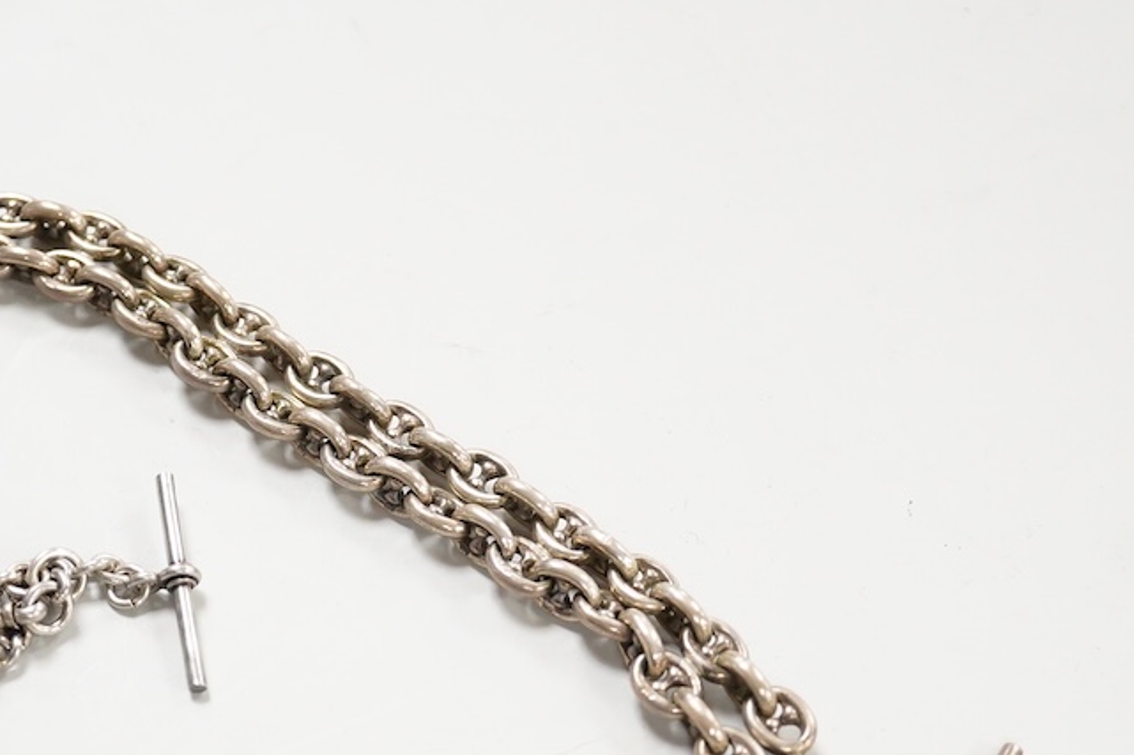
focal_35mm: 79
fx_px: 2488
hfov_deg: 25.6
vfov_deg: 17.2
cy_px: 543
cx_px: 425
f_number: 3.5
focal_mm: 30
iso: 2500
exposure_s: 1/320
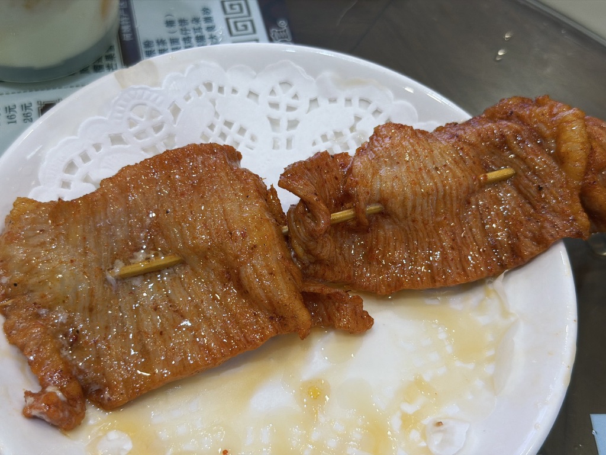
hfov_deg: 39.7
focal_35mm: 48
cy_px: 228
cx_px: 303
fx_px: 840
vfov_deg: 30.3
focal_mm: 6.76
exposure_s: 1/121
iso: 50
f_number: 1.78
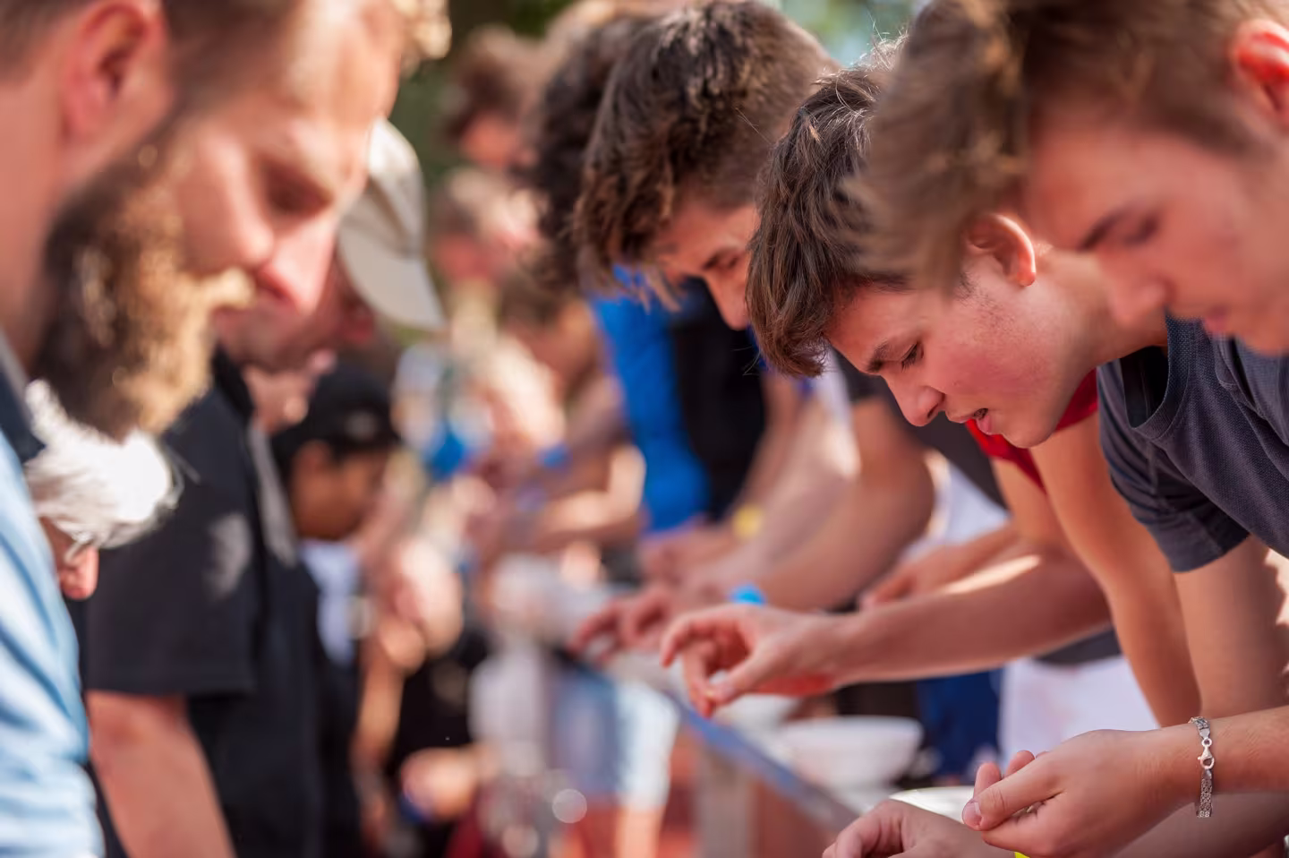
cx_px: 644
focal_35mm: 90
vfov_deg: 15.2
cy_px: 429
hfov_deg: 22.6
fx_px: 3220
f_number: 2.8
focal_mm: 90
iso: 200
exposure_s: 1/1000
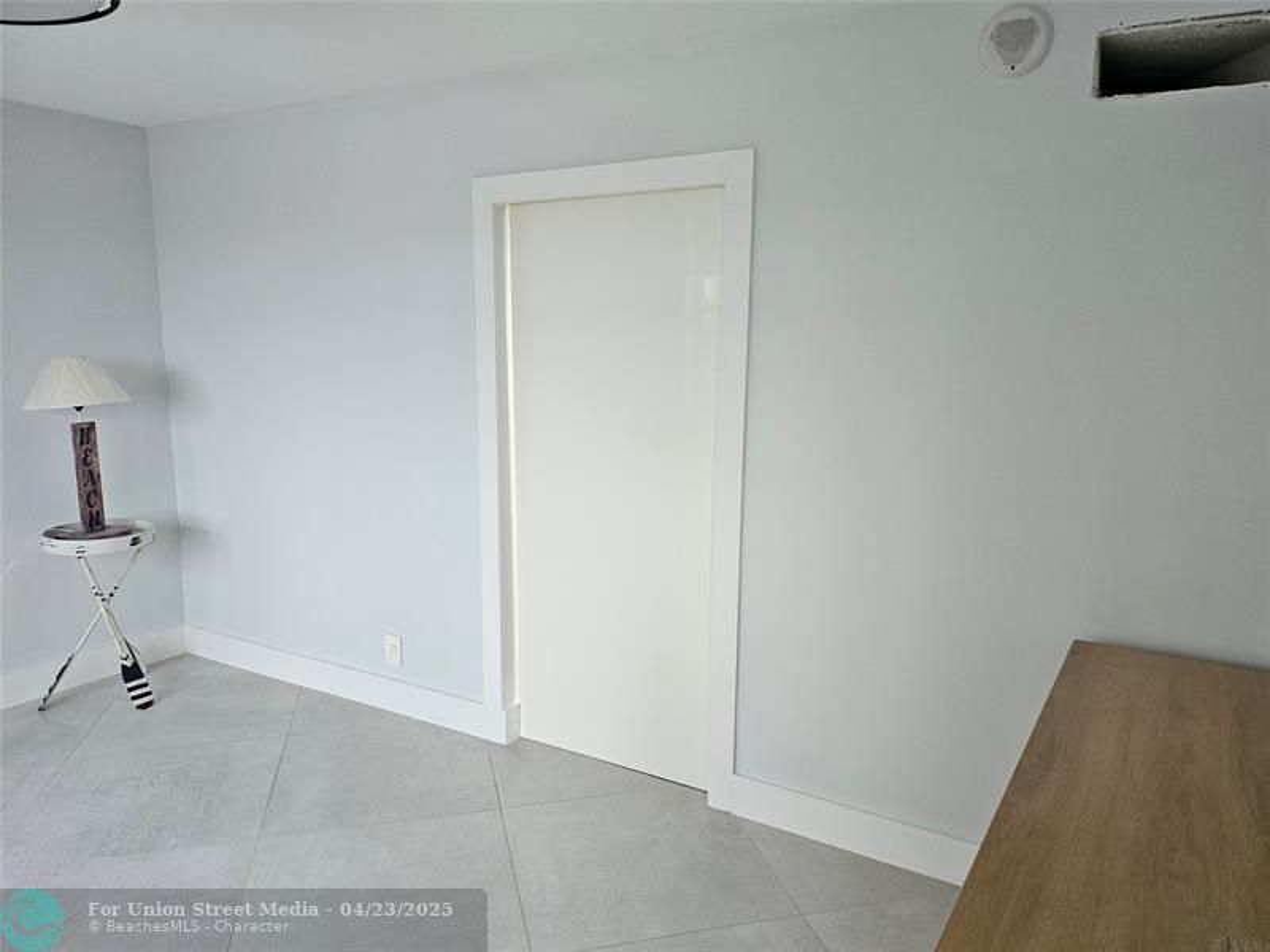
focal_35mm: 24
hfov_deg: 71.6
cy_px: 476
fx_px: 881
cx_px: 635
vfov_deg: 56.8
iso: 250
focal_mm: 5
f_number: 1.8
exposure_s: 1/120
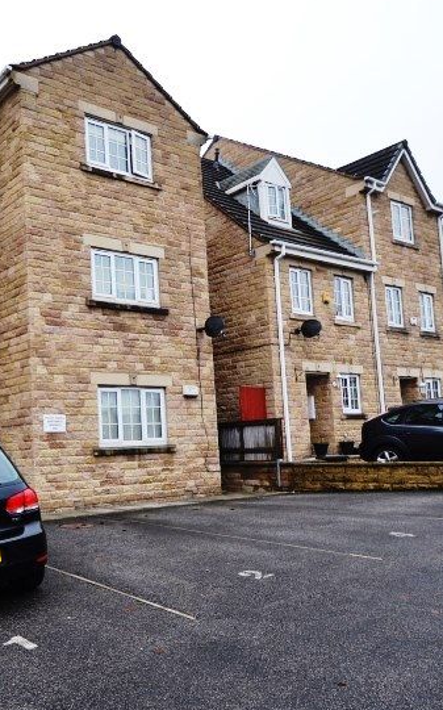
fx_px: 561
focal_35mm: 29
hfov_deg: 40.9
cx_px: 75
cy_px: 387
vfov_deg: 64.5
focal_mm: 10
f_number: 5.6
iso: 400
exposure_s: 1/125
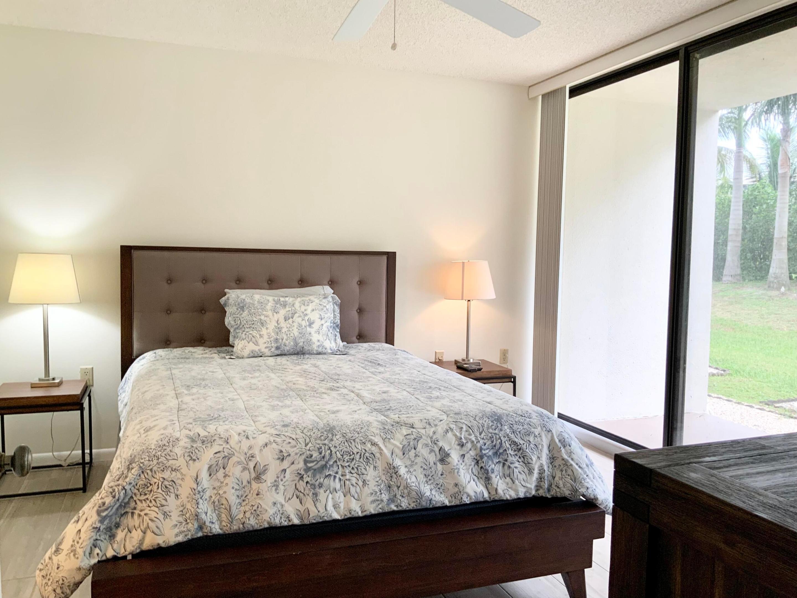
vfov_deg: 48.2
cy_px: 299
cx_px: 398
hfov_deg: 61.7
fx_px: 668
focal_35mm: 29
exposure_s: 1/60
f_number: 1.8
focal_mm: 3
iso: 50
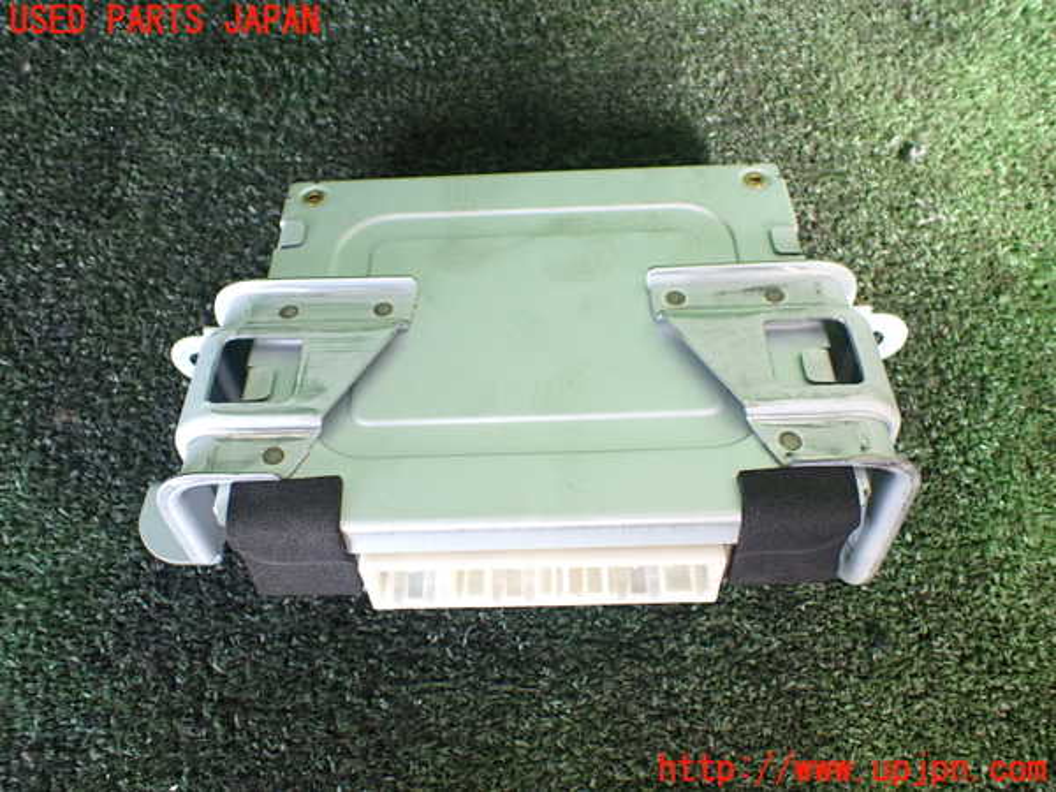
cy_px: 396
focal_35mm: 30
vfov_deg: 46.8
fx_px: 915
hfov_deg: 60.0
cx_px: 528
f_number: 2.3
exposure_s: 1/125
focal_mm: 5.4
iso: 400
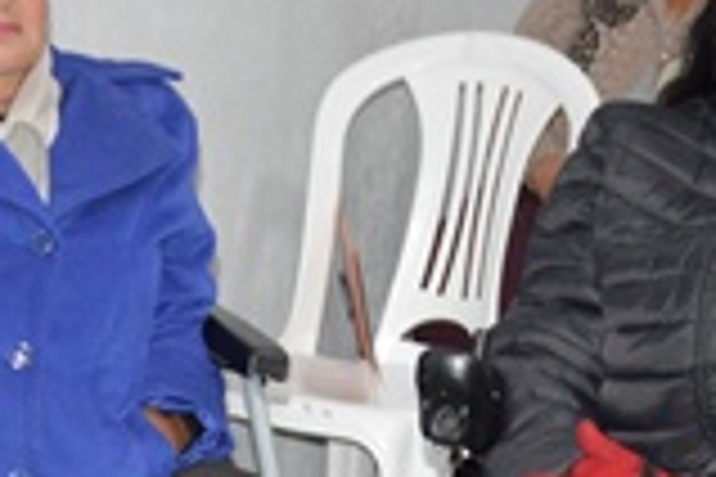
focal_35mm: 170
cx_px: 820
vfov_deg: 8.0
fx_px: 3381
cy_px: 439
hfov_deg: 11.9
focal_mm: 30
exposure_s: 1/60
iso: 1600
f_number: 4.2
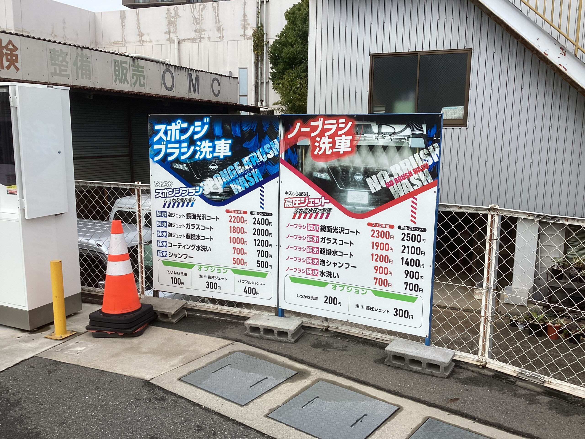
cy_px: 220
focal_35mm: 31
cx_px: 292
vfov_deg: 45.4
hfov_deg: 58.4
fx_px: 524
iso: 25
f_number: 2.4
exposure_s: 1/823
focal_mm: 3.3
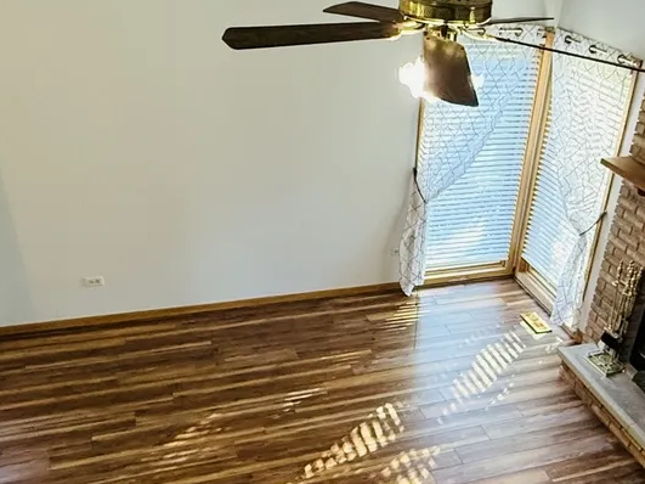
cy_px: 334
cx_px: 419
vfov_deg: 37.2
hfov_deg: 48.3
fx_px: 708
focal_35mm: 38
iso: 500
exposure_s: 1/120
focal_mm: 2.22
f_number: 2.2
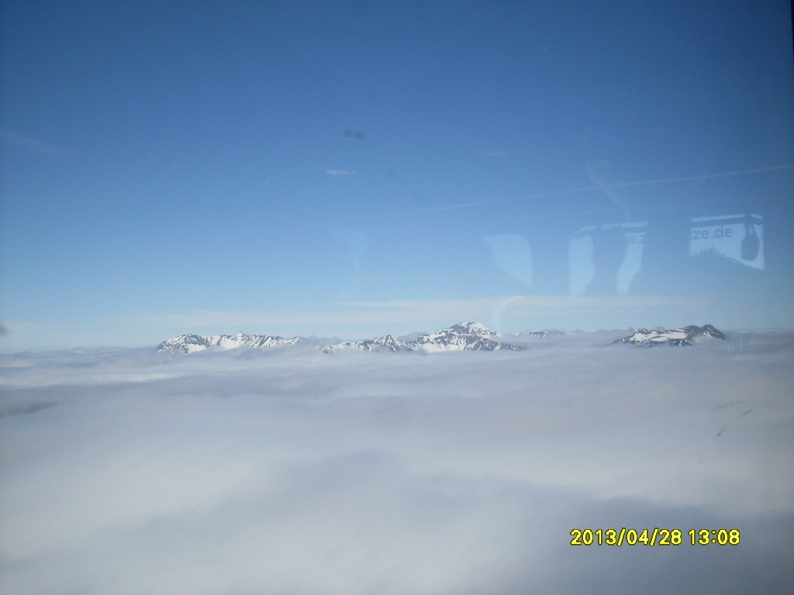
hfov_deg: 49.0
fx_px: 872
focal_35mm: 38
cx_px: 397
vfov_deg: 37.7
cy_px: 298
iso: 80
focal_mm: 6.3
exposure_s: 1/750
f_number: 8.4
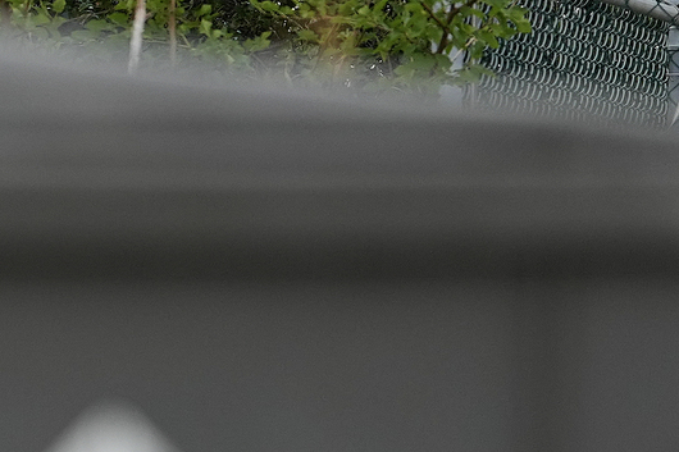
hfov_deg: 3.4
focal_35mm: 609
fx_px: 11482
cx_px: -591
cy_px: 577
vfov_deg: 2.3
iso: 400
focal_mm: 129
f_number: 2.8
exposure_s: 1/2500
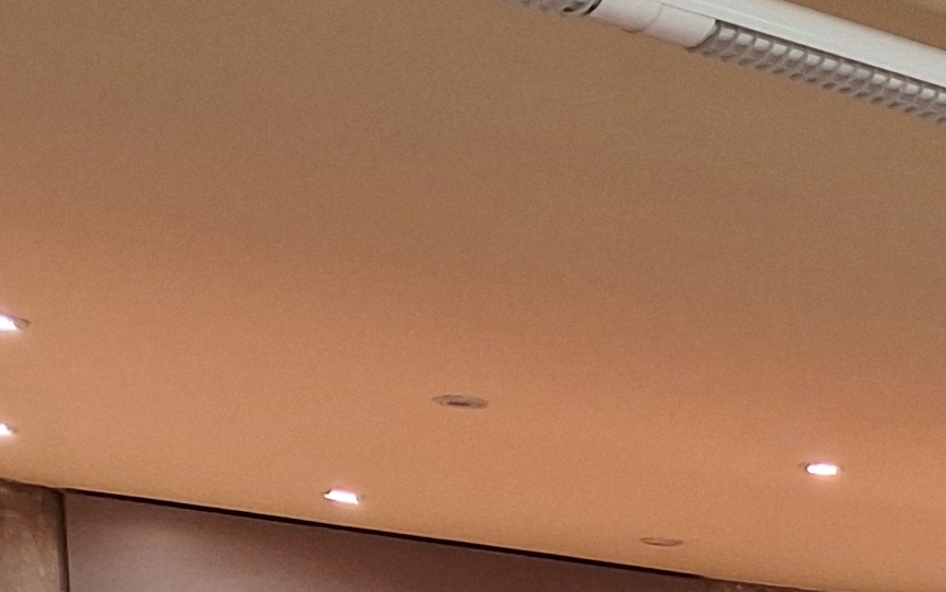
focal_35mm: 115
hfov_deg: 15.8
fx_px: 2965
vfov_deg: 9.9
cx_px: 1646
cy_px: 1466
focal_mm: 5.54
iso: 200
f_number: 1.8
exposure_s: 1/50
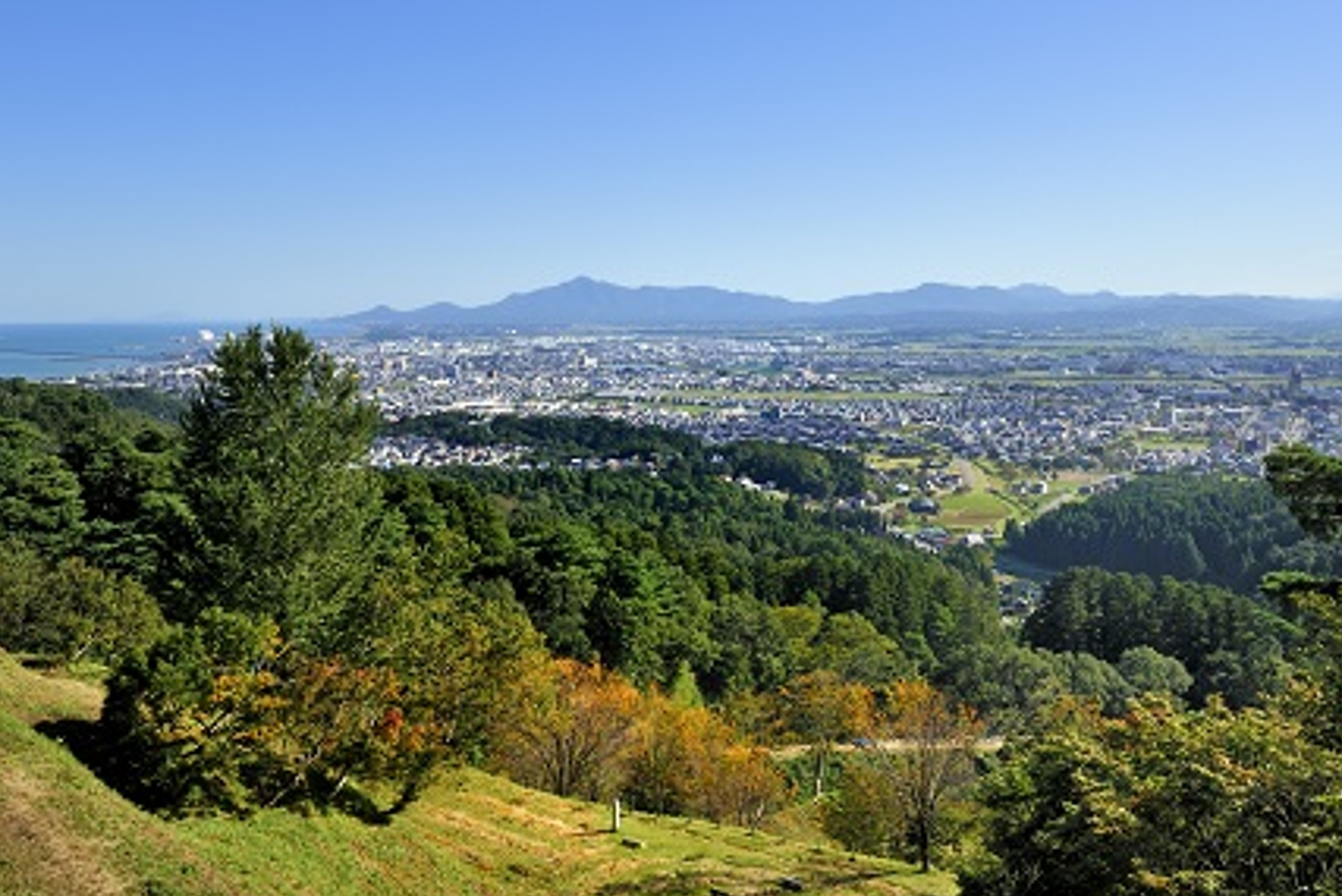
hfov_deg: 53.1
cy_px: 234
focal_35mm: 36
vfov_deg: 36.1
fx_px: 1342
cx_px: 641
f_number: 18
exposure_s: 1/160
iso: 200
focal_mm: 24
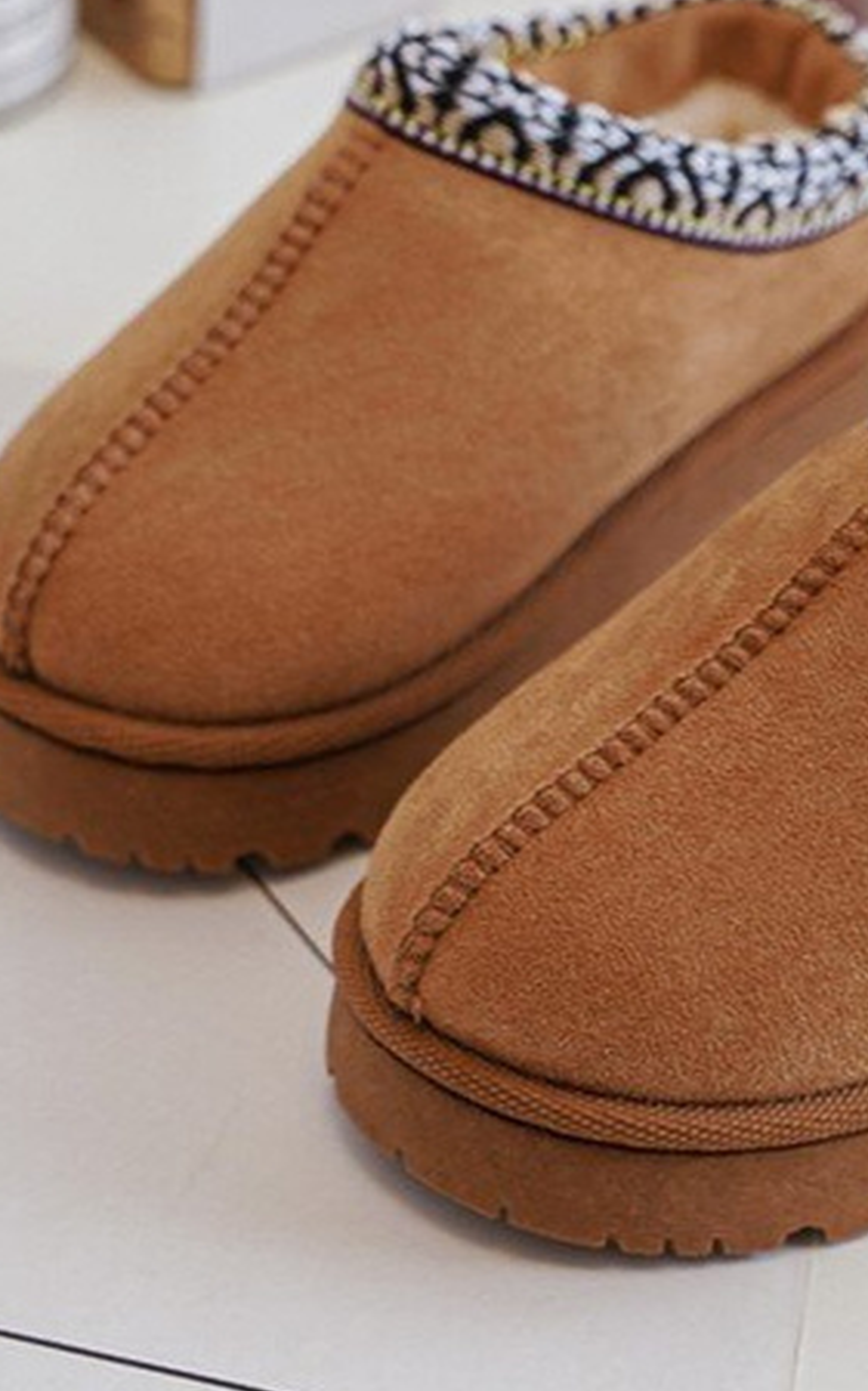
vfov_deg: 24.3
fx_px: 3219
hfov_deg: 15.2
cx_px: 751
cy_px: 476
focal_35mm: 85
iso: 500
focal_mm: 50
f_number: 4
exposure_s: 1/100
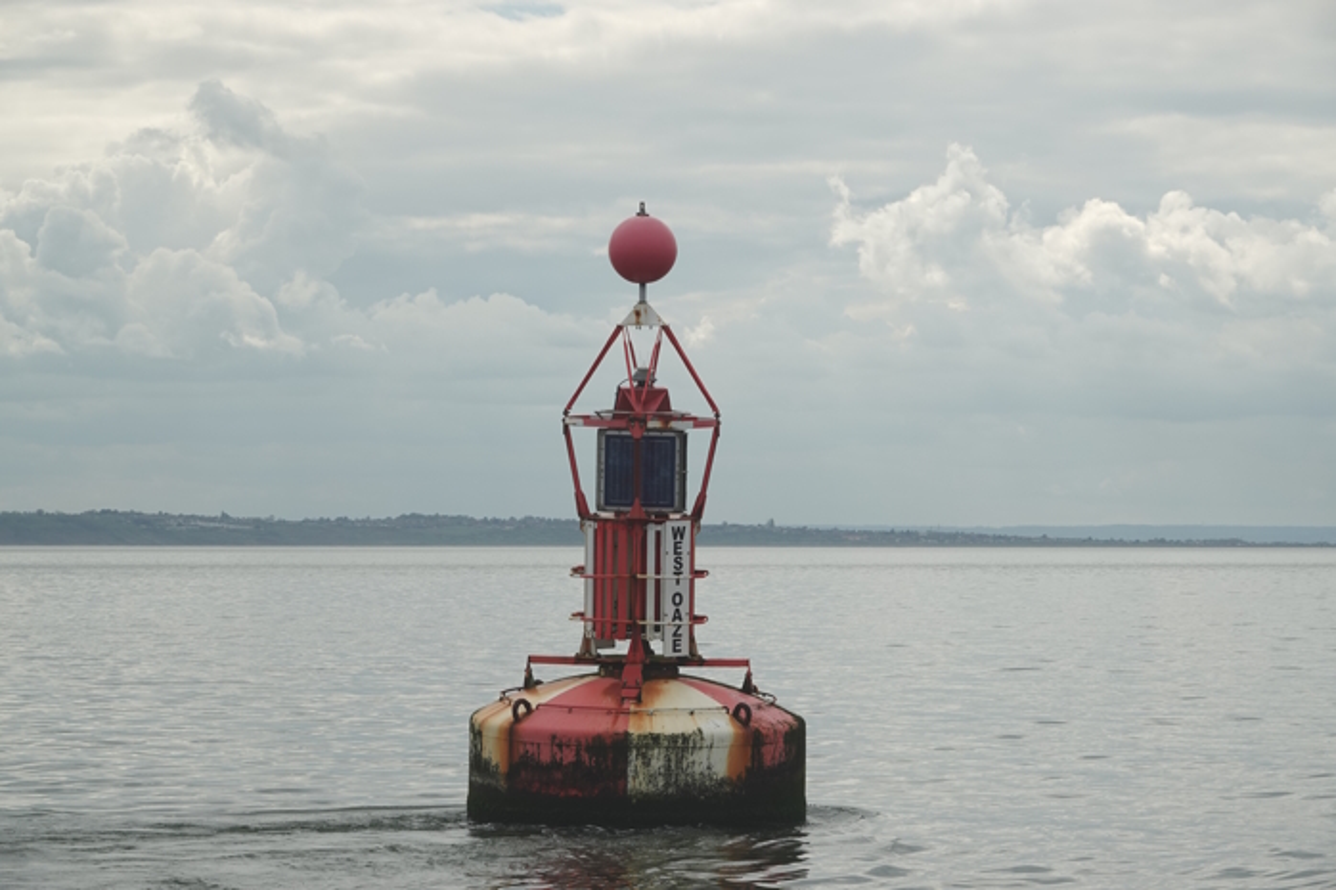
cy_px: 445
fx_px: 4712
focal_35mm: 127
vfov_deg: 10.8
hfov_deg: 16.1
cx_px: 668
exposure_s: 1/1000
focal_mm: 46.41
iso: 100
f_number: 5.6
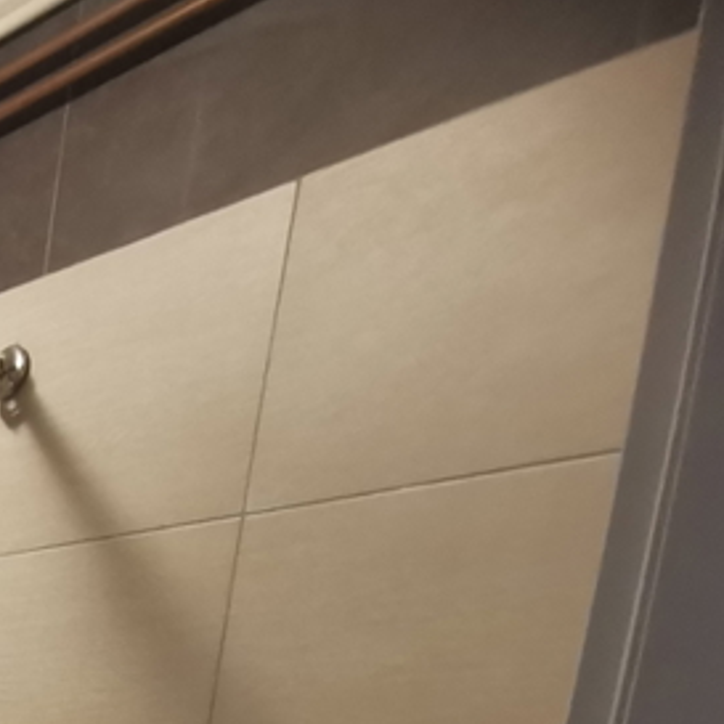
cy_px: 1093
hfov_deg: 16.8
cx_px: -835
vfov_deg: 21.7
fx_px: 1562
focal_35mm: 66
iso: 320
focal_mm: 2.26
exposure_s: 1/33.3
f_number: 2.2
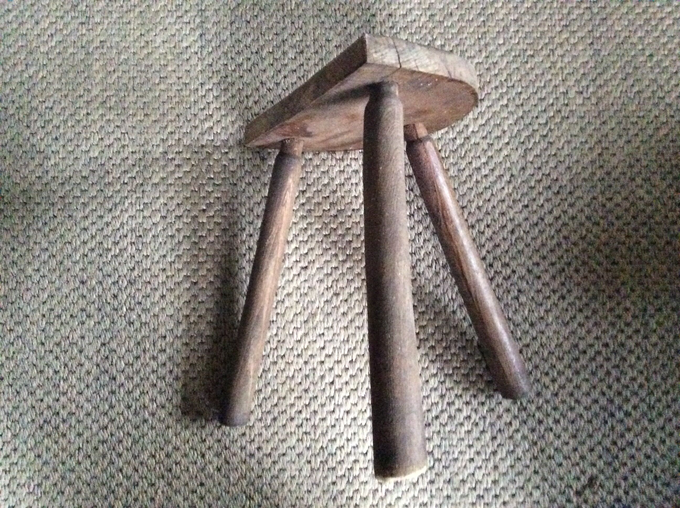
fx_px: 628
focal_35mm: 32
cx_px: 340
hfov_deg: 56.9
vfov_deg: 44.1
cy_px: 254
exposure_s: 1/15
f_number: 2.4
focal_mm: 3.3
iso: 800
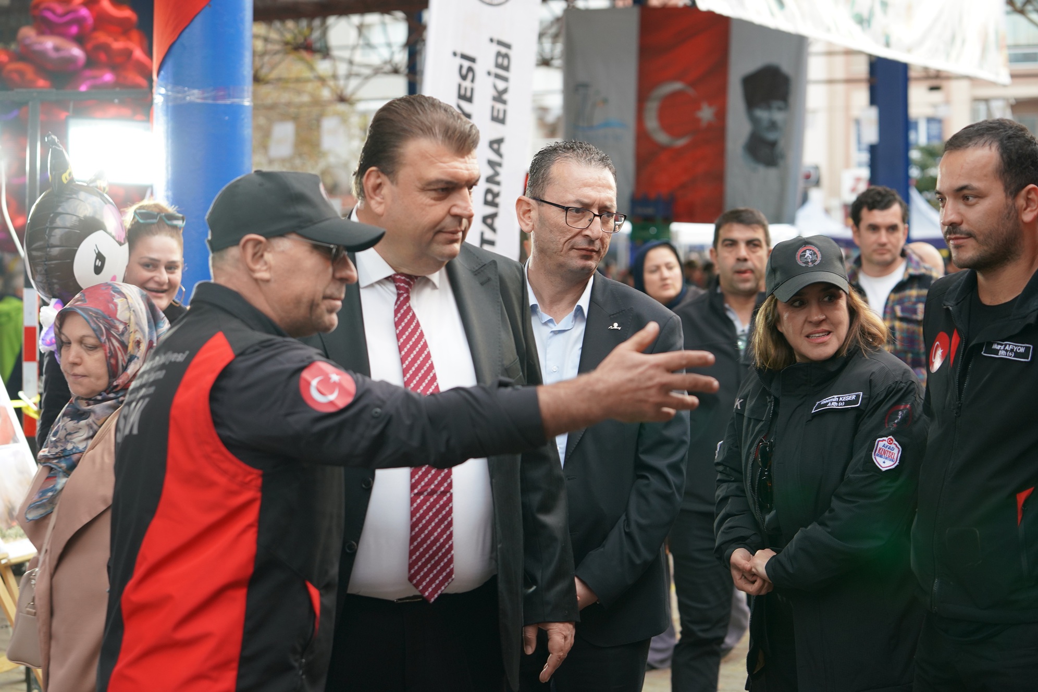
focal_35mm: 70
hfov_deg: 28.8
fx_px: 2018
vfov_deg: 19.5
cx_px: 519
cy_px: 346
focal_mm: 70
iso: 800
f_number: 4
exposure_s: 1/160
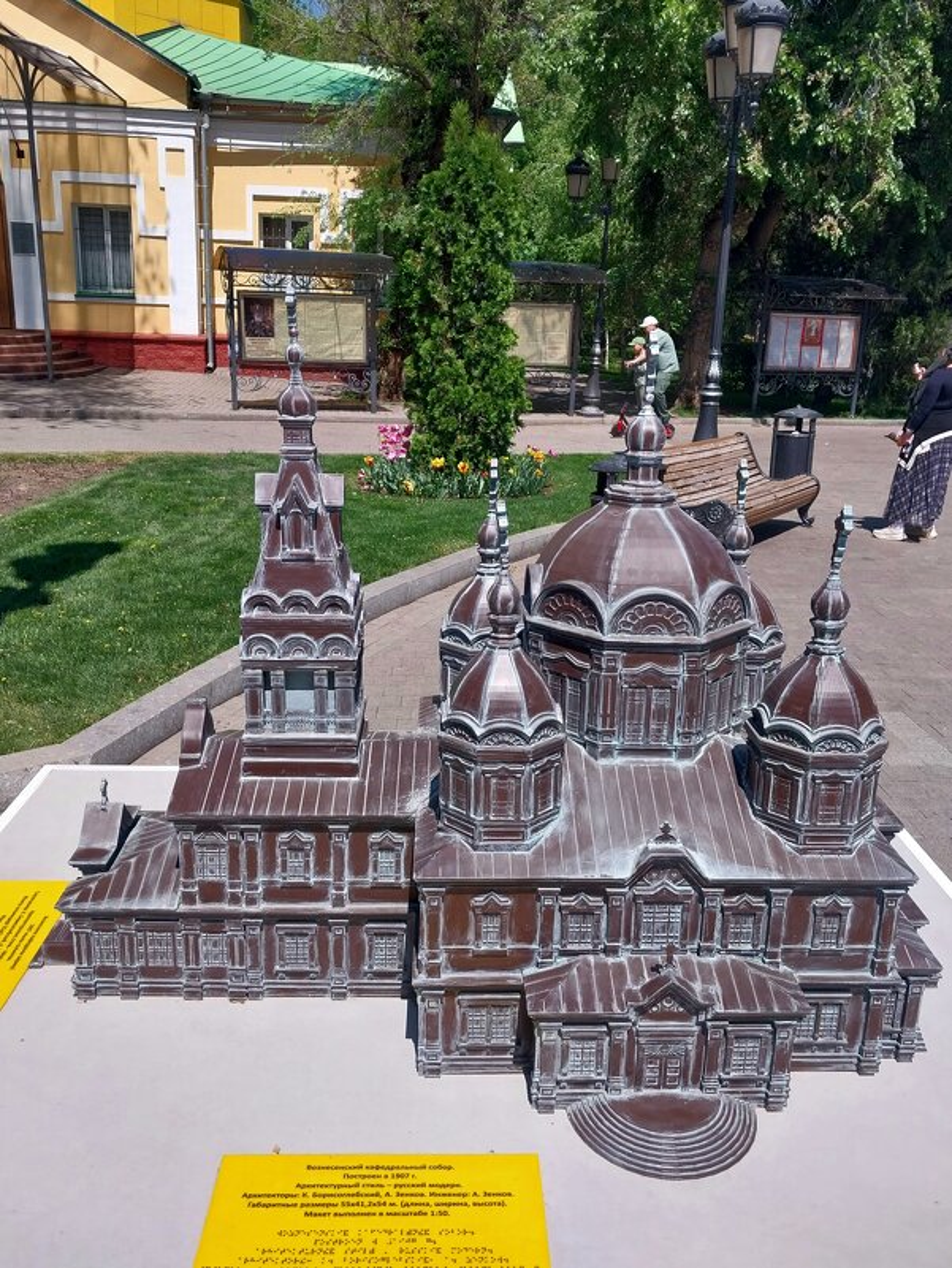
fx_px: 953
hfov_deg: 53.1
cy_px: 634
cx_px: 476
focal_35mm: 26
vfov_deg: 67.3
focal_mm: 4
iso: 20
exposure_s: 1/833
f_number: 1.8
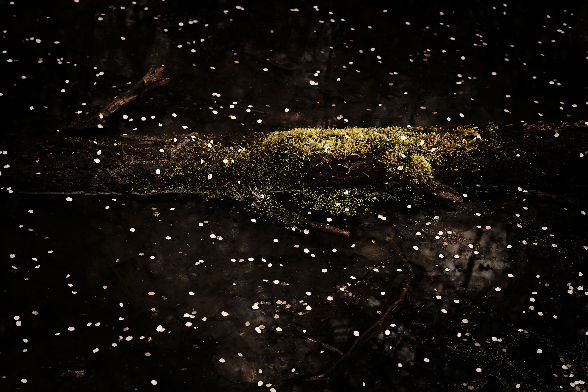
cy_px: 196
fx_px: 1470
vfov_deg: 15.2
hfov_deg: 22.6
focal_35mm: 90
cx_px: 294
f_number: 4
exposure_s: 1/250
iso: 400
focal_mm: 60
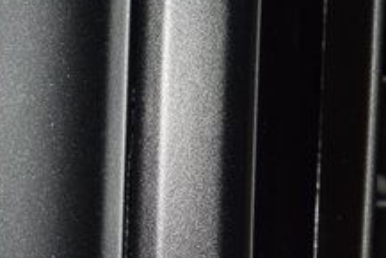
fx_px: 3315
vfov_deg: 4.4
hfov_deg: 6.6
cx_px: -21
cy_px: 303
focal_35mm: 309
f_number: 8
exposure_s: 1/125
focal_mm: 70
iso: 100
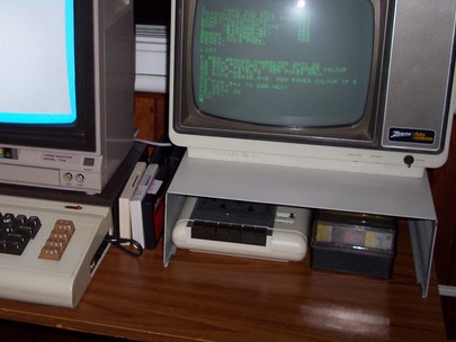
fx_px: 791
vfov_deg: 24.4
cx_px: 116
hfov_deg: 31.6
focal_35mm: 60
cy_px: 133
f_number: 2.8
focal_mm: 8
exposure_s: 1/30
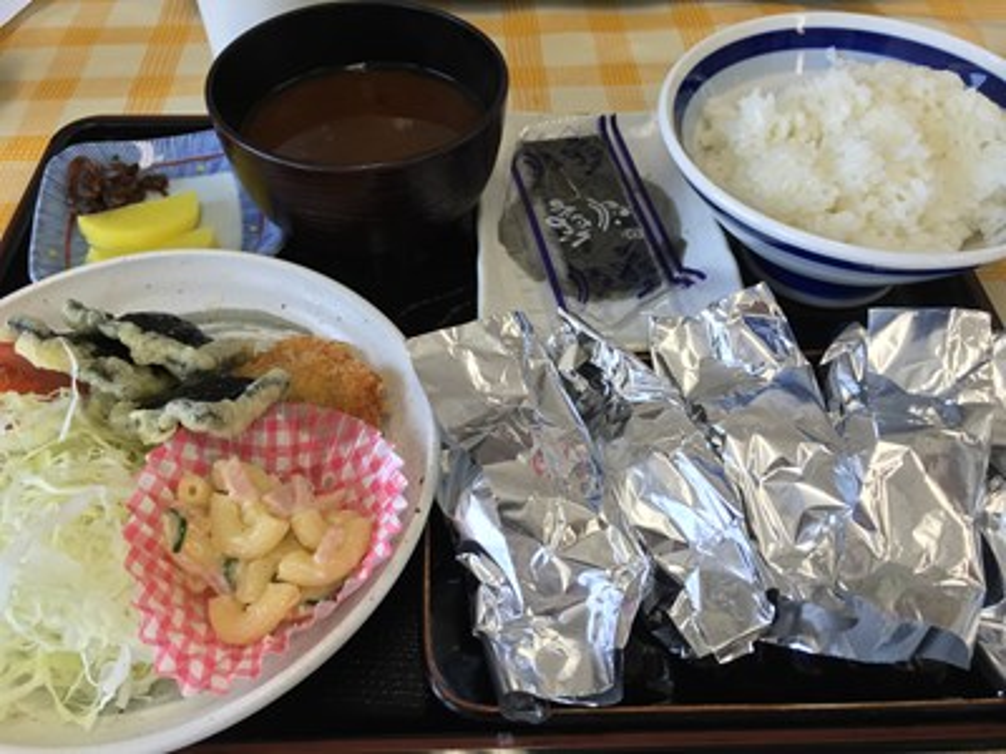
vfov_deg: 48.2
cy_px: 377
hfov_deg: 61.7
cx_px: 503
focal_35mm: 29
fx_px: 843
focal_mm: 4.15
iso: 32
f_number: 2.2
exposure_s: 1/120
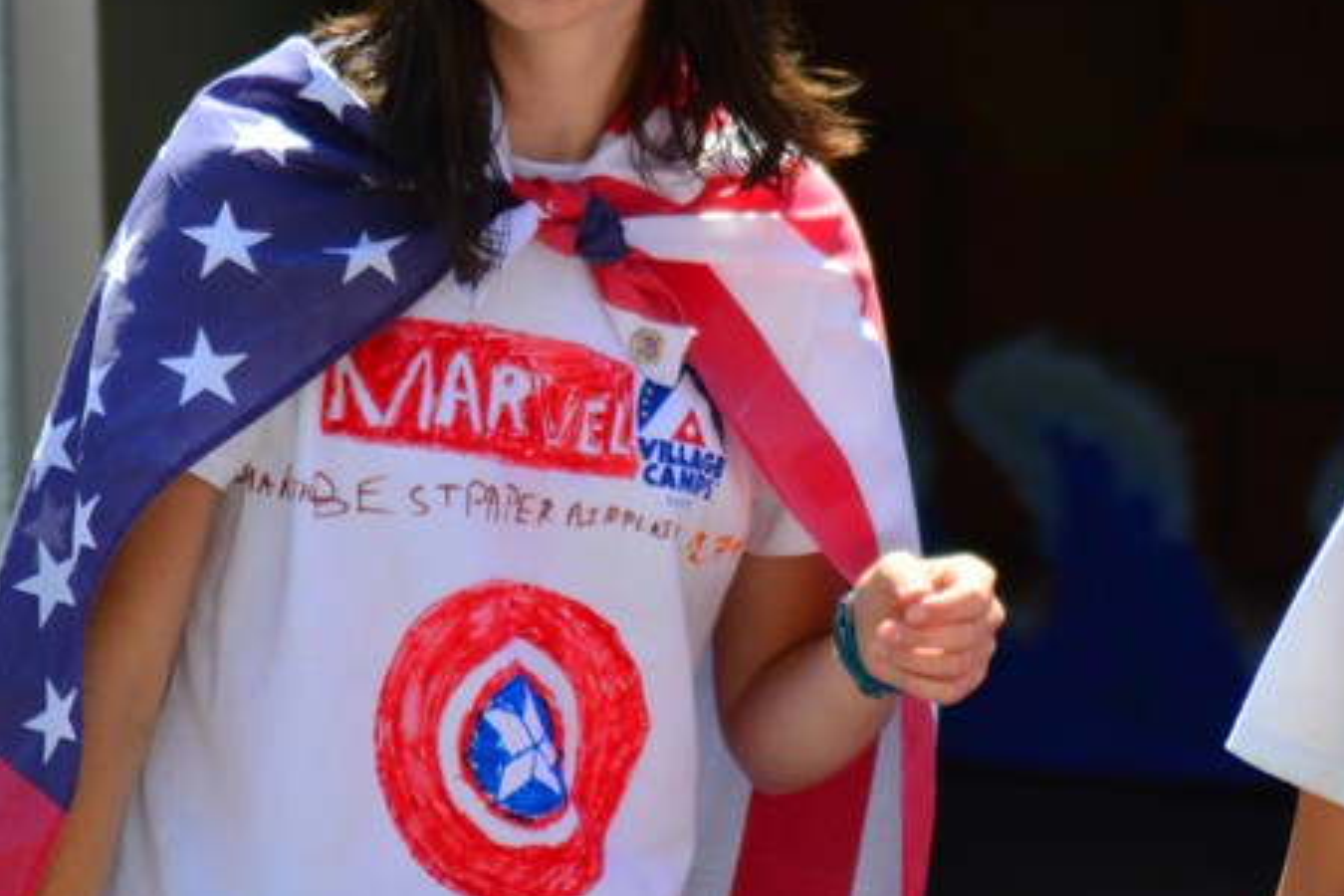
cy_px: 187
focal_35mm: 665
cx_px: 944
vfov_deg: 2.1
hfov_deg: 3.1
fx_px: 24830
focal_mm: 195
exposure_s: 1/800
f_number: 4.8
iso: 200
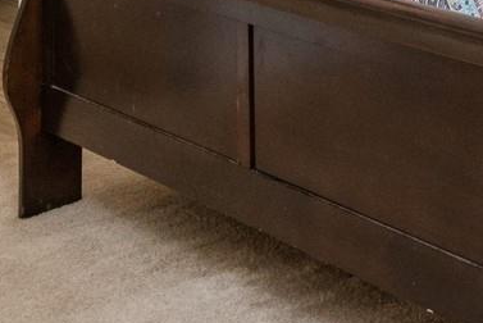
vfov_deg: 13.6
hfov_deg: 18.8
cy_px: -280
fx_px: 1195
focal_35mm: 89
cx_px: 811
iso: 400
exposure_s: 1/40
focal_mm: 14
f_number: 9
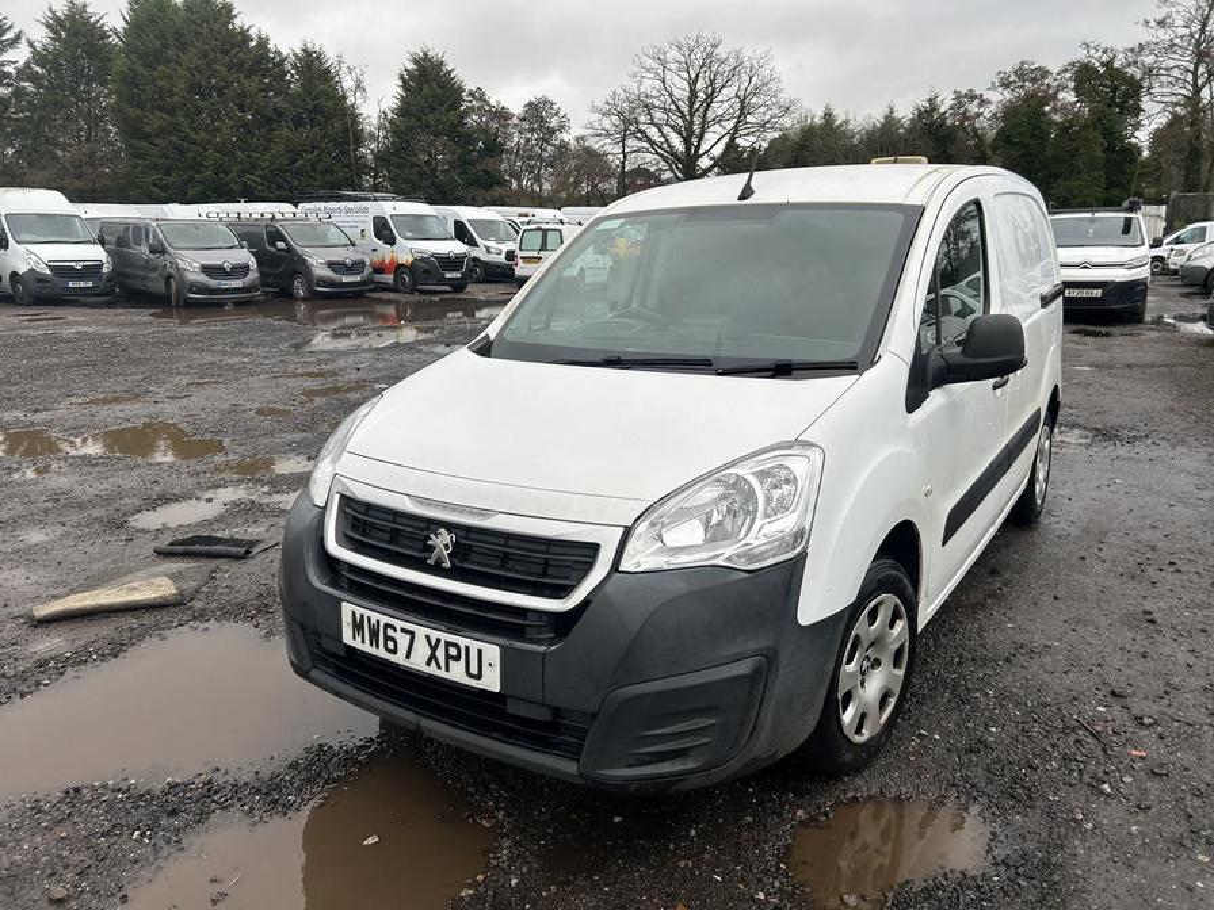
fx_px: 912
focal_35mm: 26
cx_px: 607
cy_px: 455
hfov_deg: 67.3
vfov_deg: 53.1
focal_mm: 5.7
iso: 50
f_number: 1.5
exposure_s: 1/493
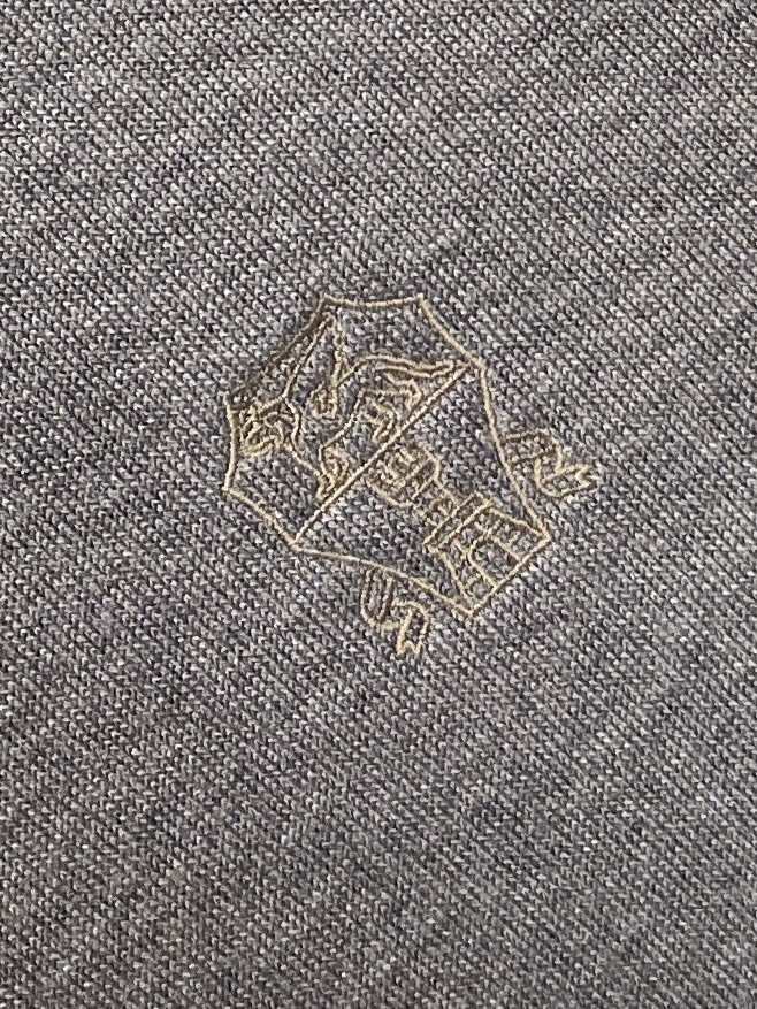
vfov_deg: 67.3
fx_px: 758
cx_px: 378
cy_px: 504
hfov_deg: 53.1
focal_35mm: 26
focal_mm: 4.25
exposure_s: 1/121
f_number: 1.8
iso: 100
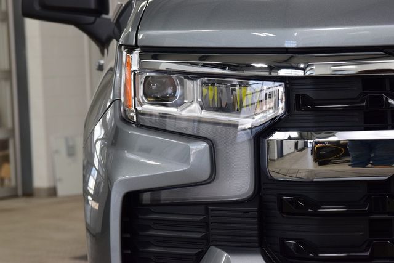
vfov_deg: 13.0
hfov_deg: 19.5
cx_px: 197
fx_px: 1149
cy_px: 132
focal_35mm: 105
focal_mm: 70
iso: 640
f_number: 7.1
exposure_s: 1/30
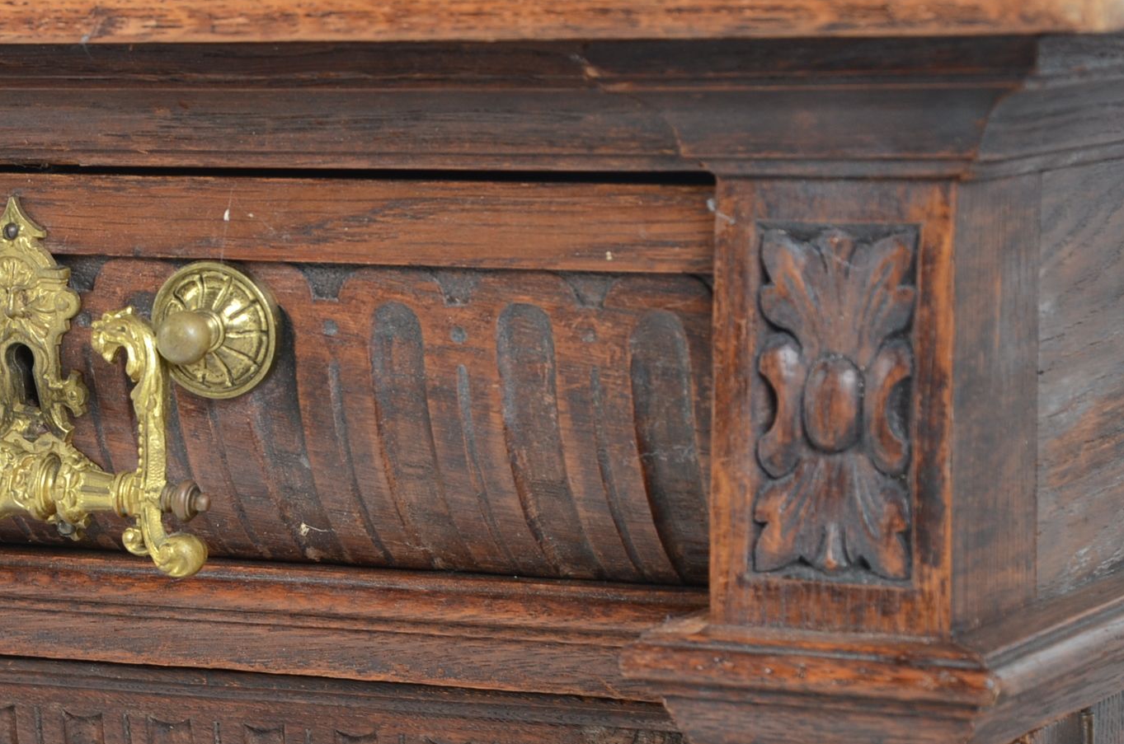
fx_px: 4394
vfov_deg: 9.7
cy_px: 493
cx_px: 144
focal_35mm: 141
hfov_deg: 14.5
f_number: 7.1
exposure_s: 1/60
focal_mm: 52
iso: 200
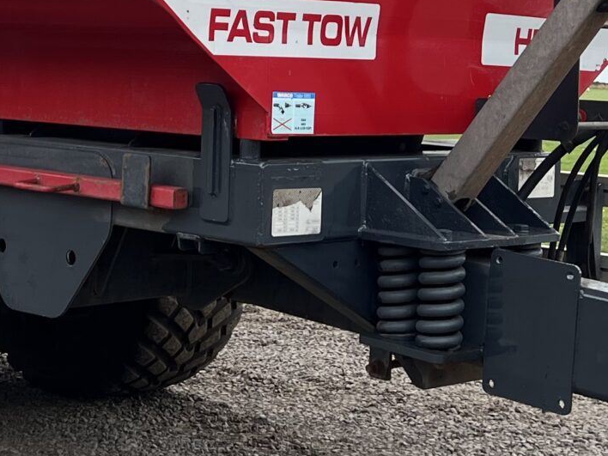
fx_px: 1651
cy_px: 8
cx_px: 217
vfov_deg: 15.5
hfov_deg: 20.8
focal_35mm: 94
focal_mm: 5.7
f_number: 1.5
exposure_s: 1/1019
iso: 50
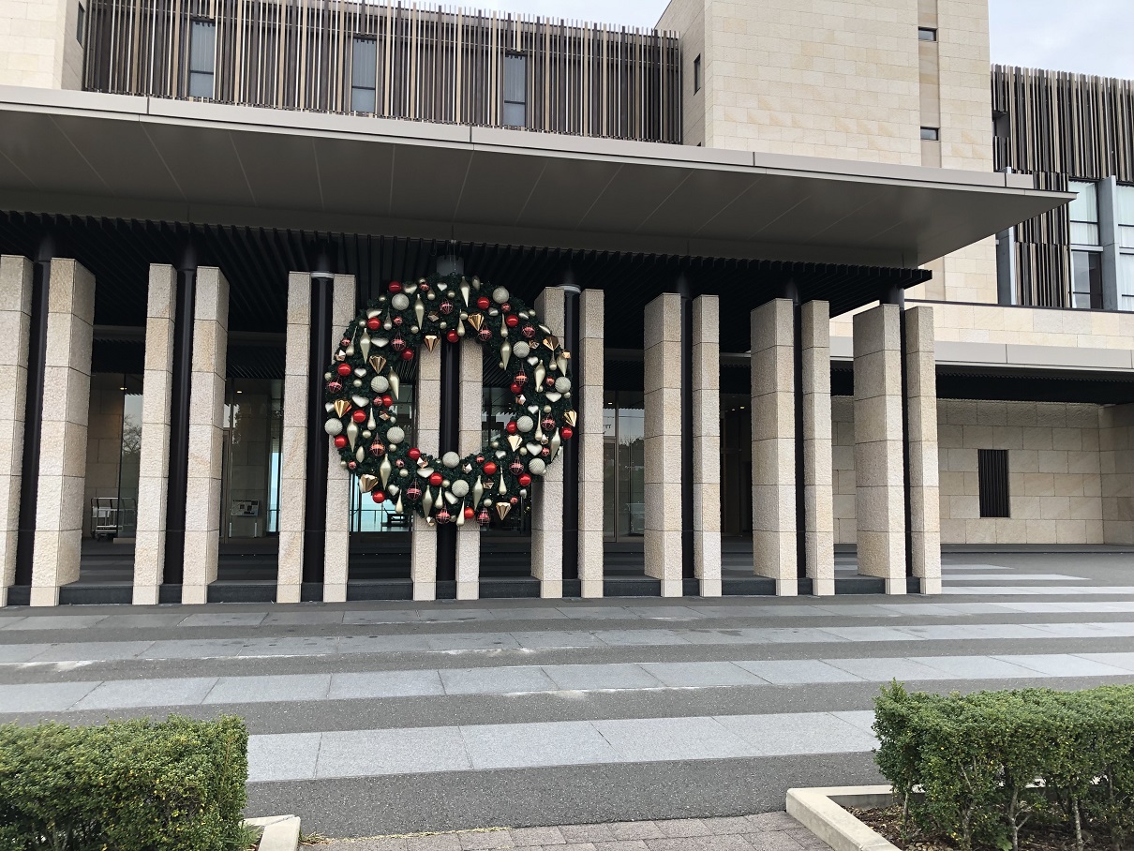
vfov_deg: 49.8
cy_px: 426
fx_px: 917
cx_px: 567
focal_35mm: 28
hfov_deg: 63.4
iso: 50
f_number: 1.8
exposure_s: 1/120
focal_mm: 3.99
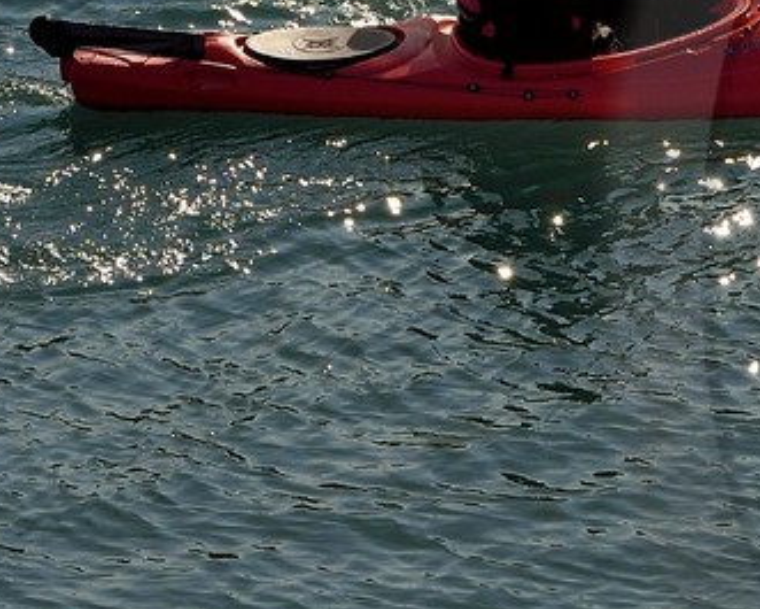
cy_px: 269
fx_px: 19395
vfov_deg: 1.8
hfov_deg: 2.2
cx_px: 1545
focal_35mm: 862
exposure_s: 1/640
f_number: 13
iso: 200
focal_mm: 190
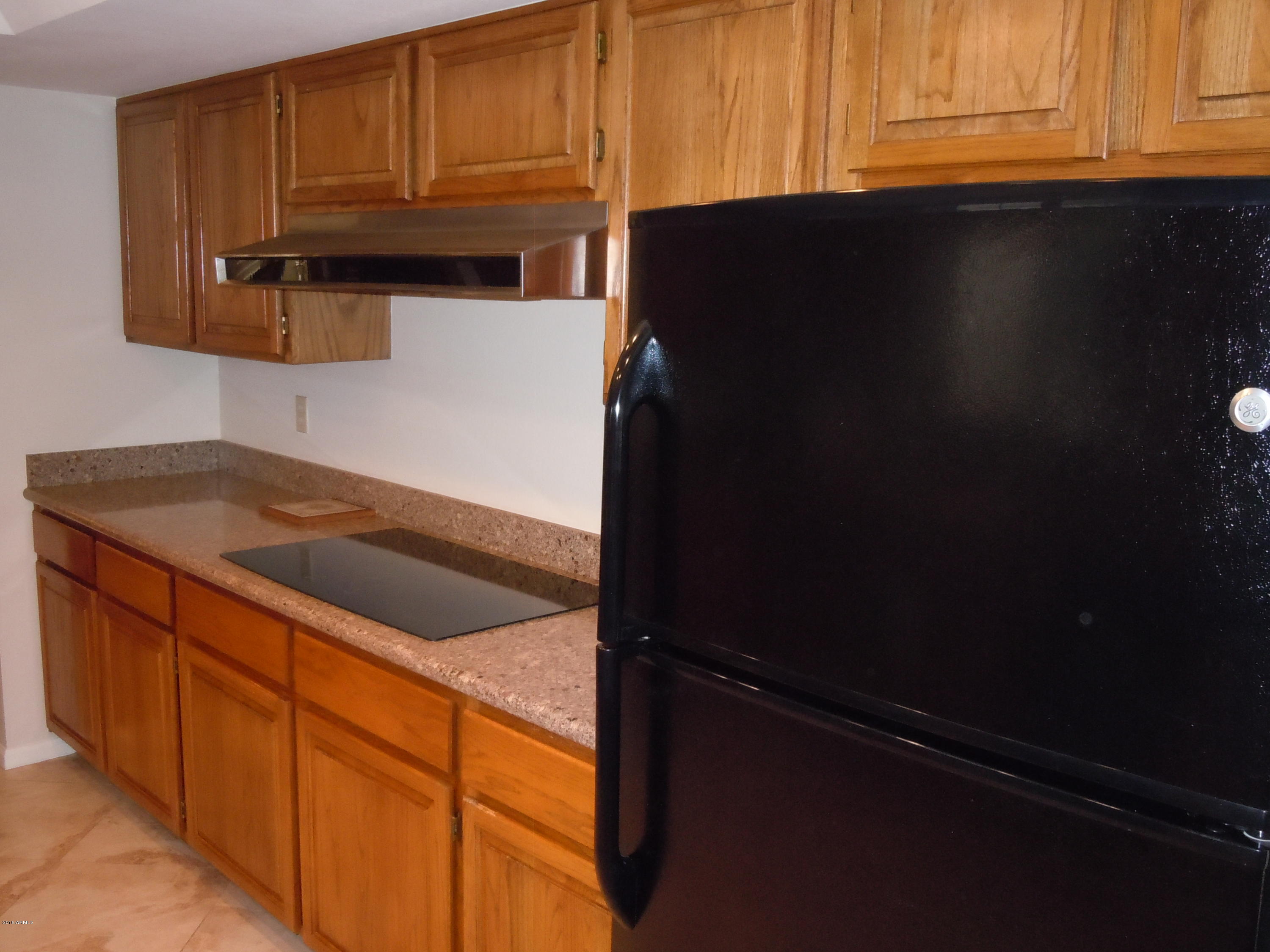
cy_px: 476
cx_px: 635
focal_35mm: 33
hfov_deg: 55.4
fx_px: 1211
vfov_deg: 42.9
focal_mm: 5.9
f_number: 4
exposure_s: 1/30
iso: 640
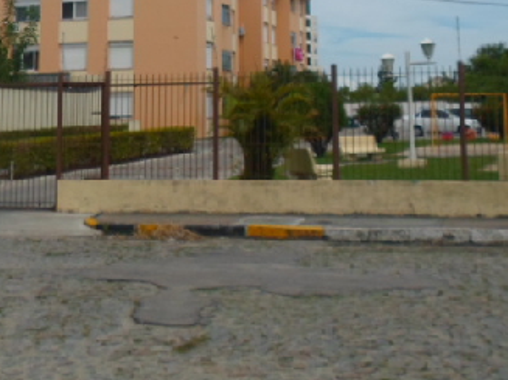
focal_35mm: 61
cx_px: 256
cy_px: -61
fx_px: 895
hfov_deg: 31.7
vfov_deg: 22.4
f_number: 9.2
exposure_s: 1/180
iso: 80
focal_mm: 4.5
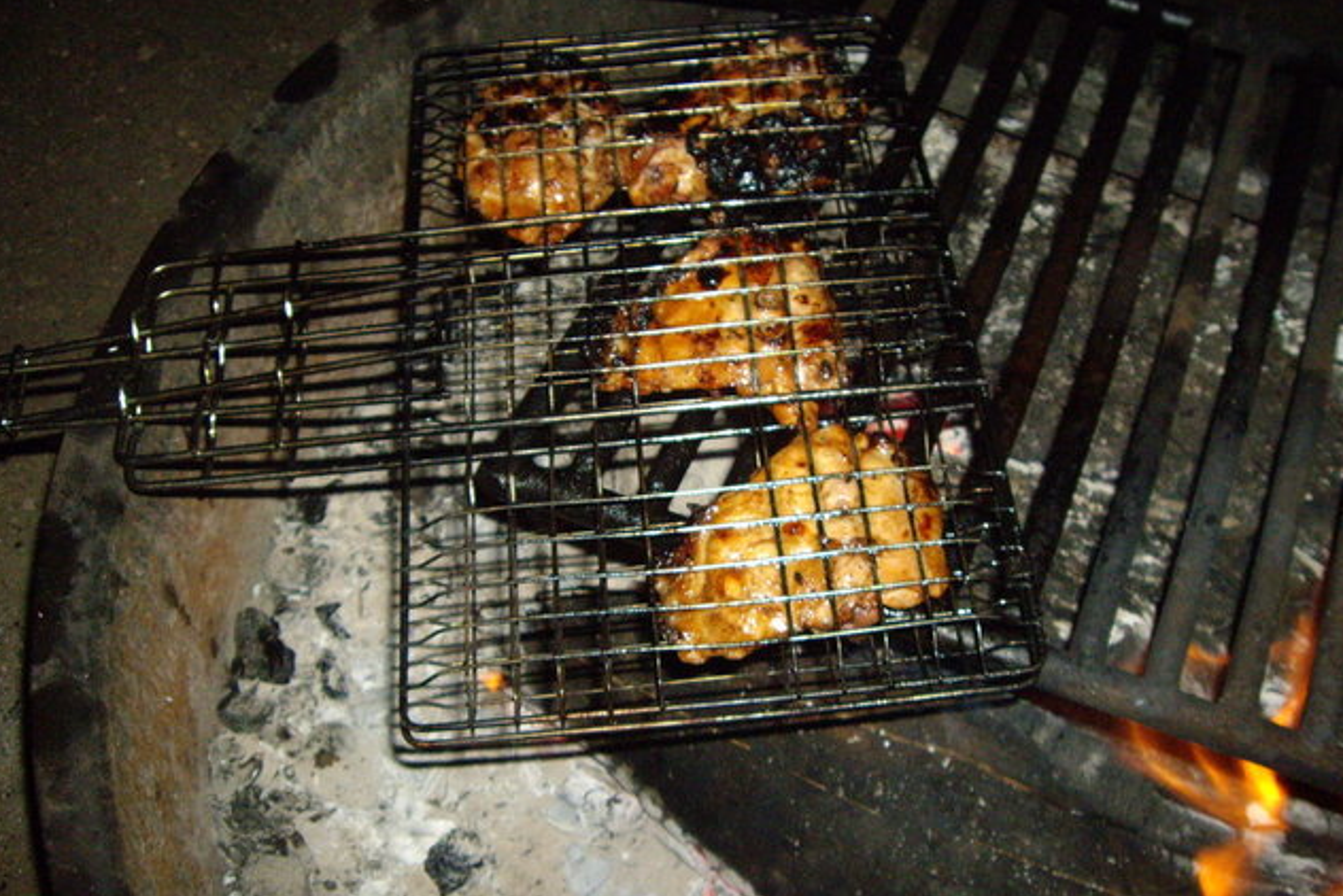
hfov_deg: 48.4
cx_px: 667
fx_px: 1493
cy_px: 454
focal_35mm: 40
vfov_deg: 33.4
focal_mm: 6.2
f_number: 2.7
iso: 400
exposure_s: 1/40
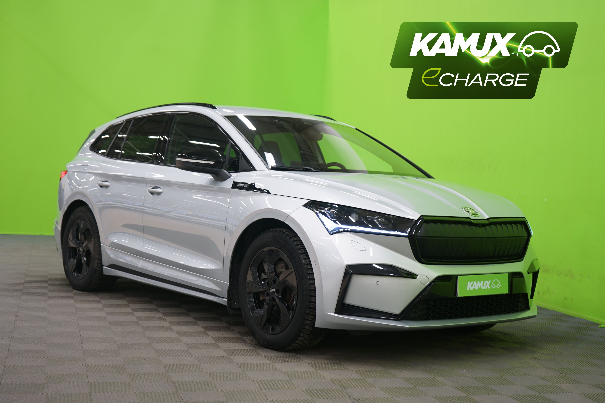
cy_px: 202
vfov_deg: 27.0
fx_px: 840
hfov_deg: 39.6
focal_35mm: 50
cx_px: 302
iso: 400
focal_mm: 50
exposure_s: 1/8
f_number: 4.5
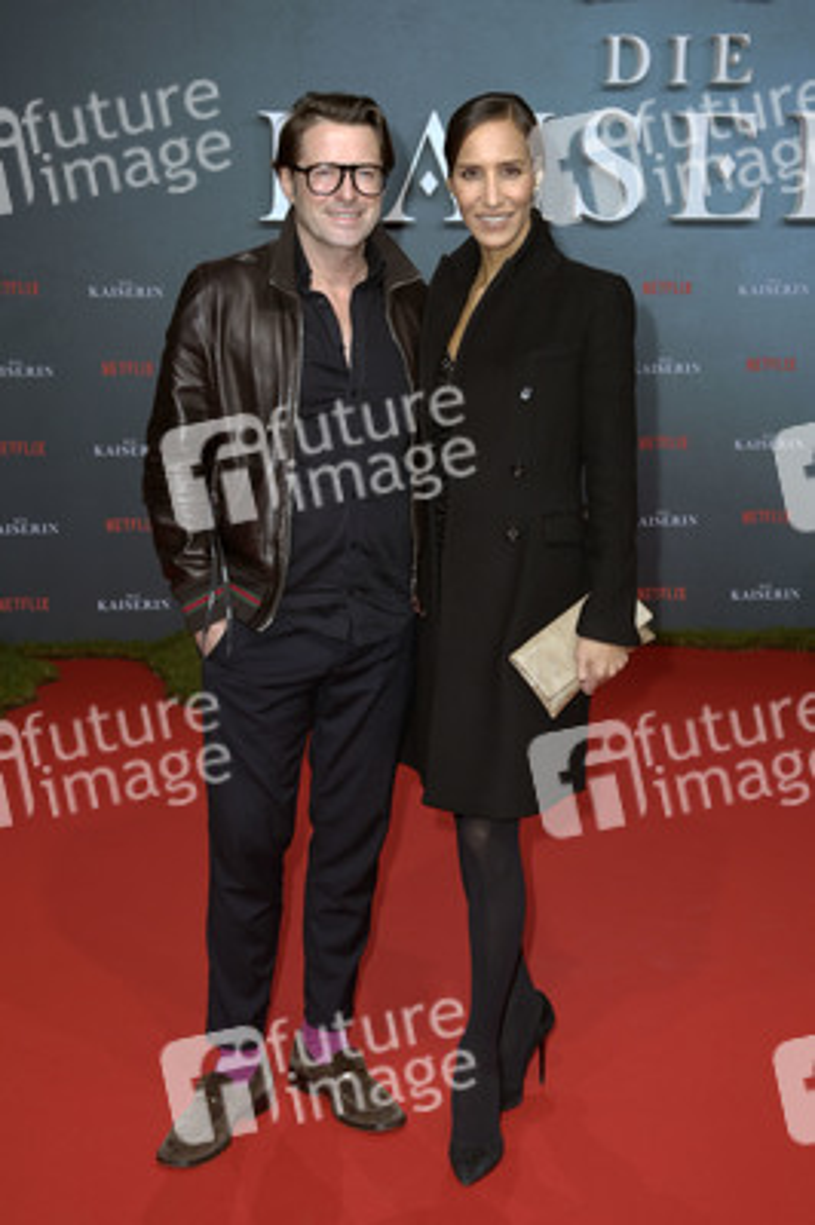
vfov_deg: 38.2
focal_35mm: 52
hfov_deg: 25.9
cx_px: 408
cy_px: 612
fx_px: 1769
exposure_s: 1/250
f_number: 6.3
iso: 320
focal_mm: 52
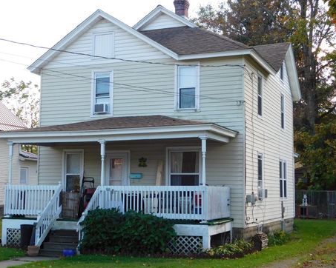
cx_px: 157
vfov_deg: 27.6
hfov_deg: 34.2
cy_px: 138
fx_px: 547
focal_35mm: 55
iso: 125
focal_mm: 9
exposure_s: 1/160
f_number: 3.8
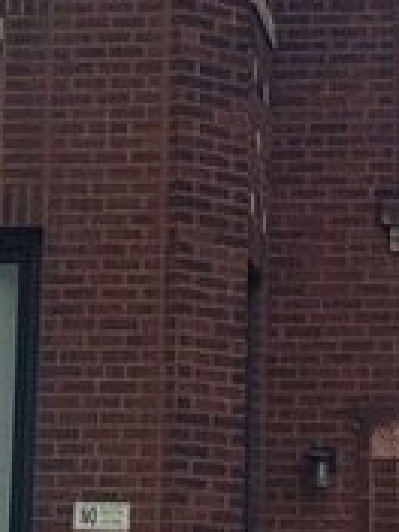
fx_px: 2459
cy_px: 209
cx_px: 166
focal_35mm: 160
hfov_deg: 9.3
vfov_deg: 12.3
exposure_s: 1/1081
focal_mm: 5.4
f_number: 1.8
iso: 40
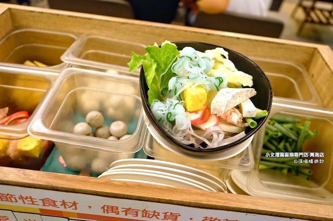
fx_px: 268
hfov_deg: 63.7
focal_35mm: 29
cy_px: 110
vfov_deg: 44.9
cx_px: 166
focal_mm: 29
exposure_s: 1/60
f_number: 3.5
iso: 2000
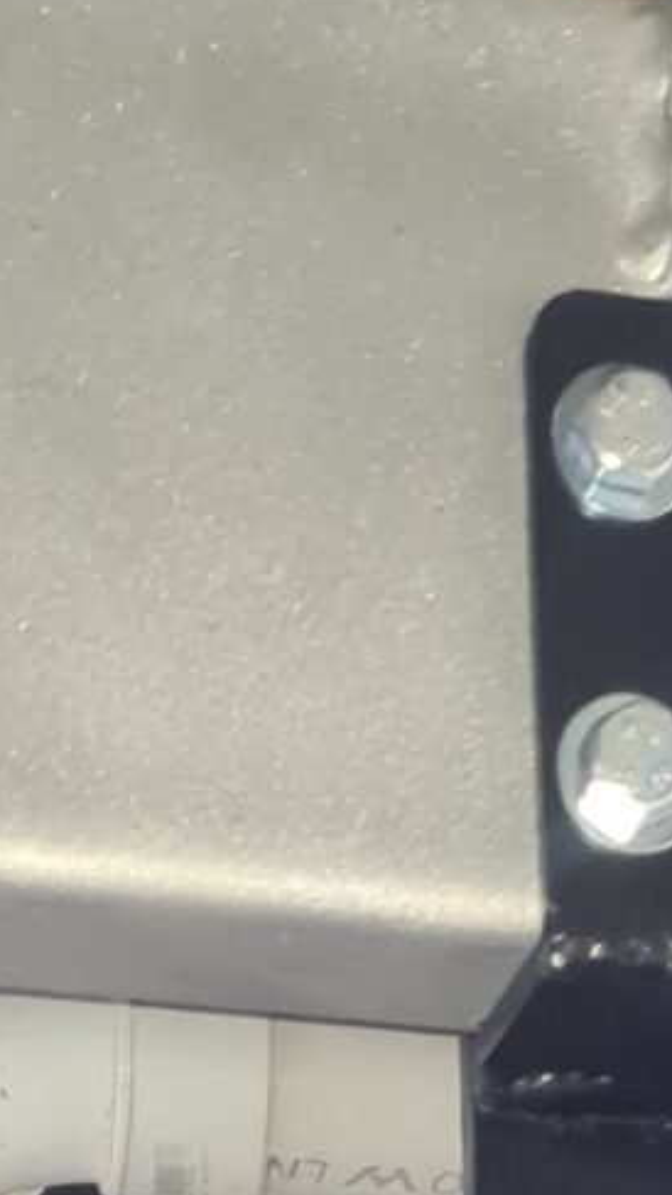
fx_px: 4719
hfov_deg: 8.0
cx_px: 915
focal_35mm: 149
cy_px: 3107
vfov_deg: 11.3
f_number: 1.8
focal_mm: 5.4
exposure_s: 1/50
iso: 320
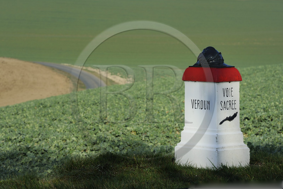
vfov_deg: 6.9
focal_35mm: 200
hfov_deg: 10.3
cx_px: 142
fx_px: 1572
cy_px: 94
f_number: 11
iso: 200
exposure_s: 1/250
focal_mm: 200
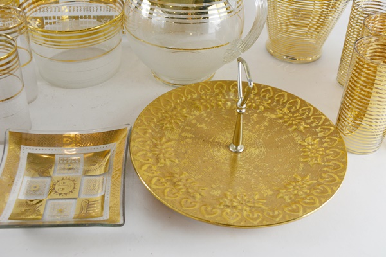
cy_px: 128
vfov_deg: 36.9
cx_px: 193
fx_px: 386
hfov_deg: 53.1
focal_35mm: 36
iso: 280
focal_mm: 24
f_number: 5.6
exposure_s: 1/125
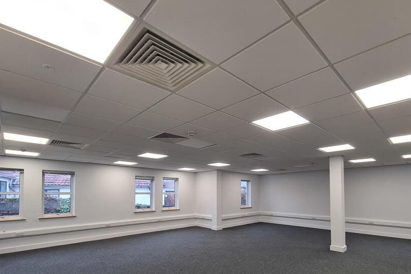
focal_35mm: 17
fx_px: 194
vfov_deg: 68.1
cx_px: 216
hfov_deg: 93.2
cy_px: 187
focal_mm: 2.2
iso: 80
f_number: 2.2
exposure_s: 1/100
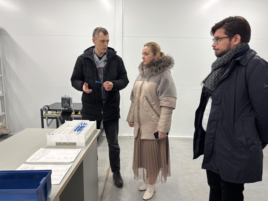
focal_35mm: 27
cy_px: 101
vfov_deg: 51.4
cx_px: 138
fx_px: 209
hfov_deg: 65.3
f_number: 1.6
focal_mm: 5.96
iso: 100
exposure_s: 1/100
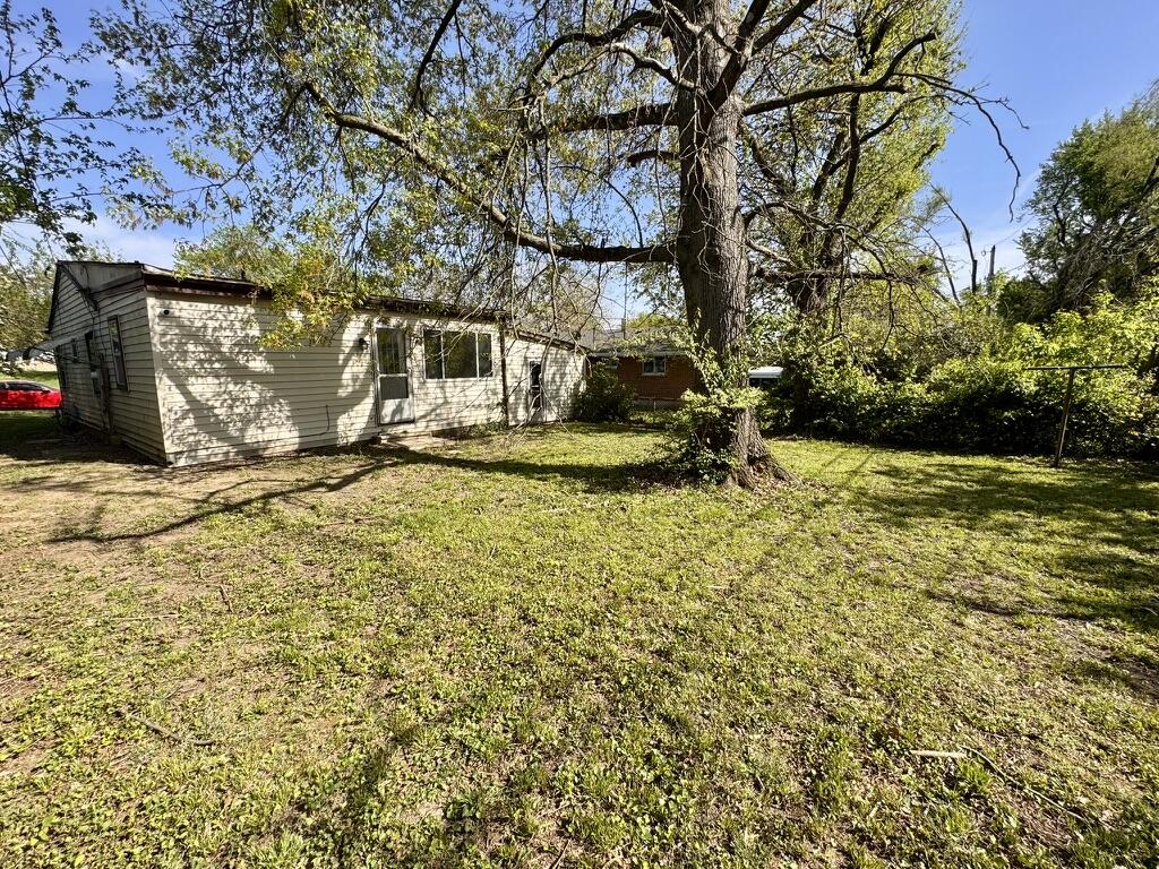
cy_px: 434
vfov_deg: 85.7
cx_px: 580
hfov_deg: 102.1
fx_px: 469
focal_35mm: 14
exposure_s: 1/879
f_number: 2.2
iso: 40
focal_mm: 2.22
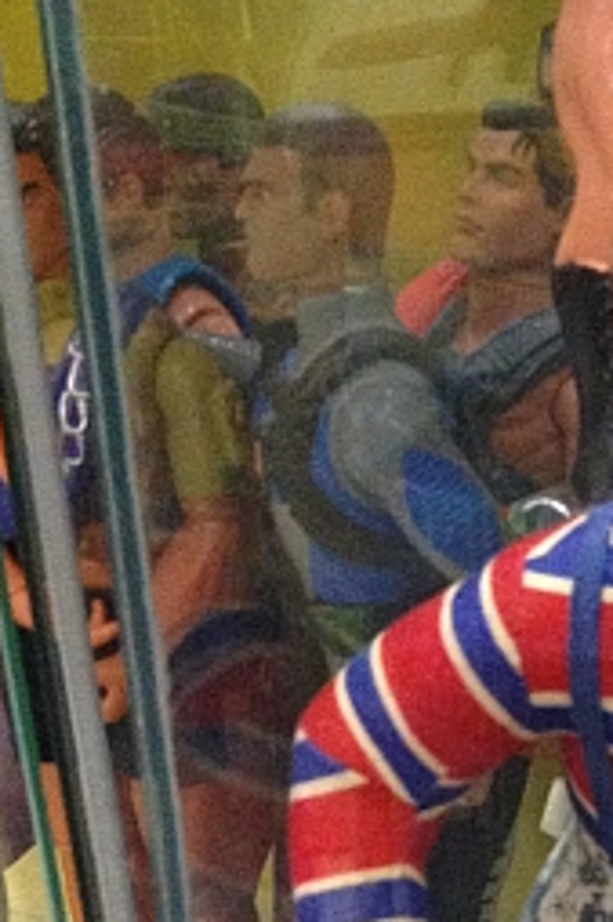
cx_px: 878
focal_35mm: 105
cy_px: 1294
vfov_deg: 17.8
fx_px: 2685
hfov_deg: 12.5
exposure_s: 1/15
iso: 400
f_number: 2.4
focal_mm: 4.28
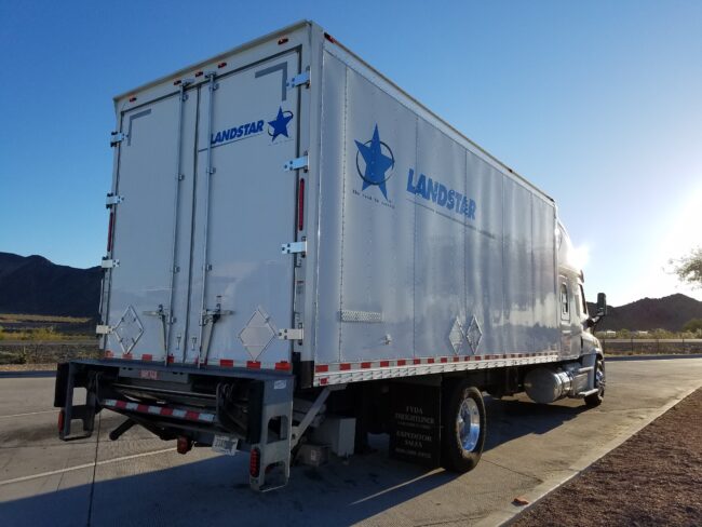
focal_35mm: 26
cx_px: 351
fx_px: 527
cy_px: 264
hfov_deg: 67.3
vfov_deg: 53.1
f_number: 1.7
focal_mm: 4.2
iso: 50
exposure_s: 1/2012
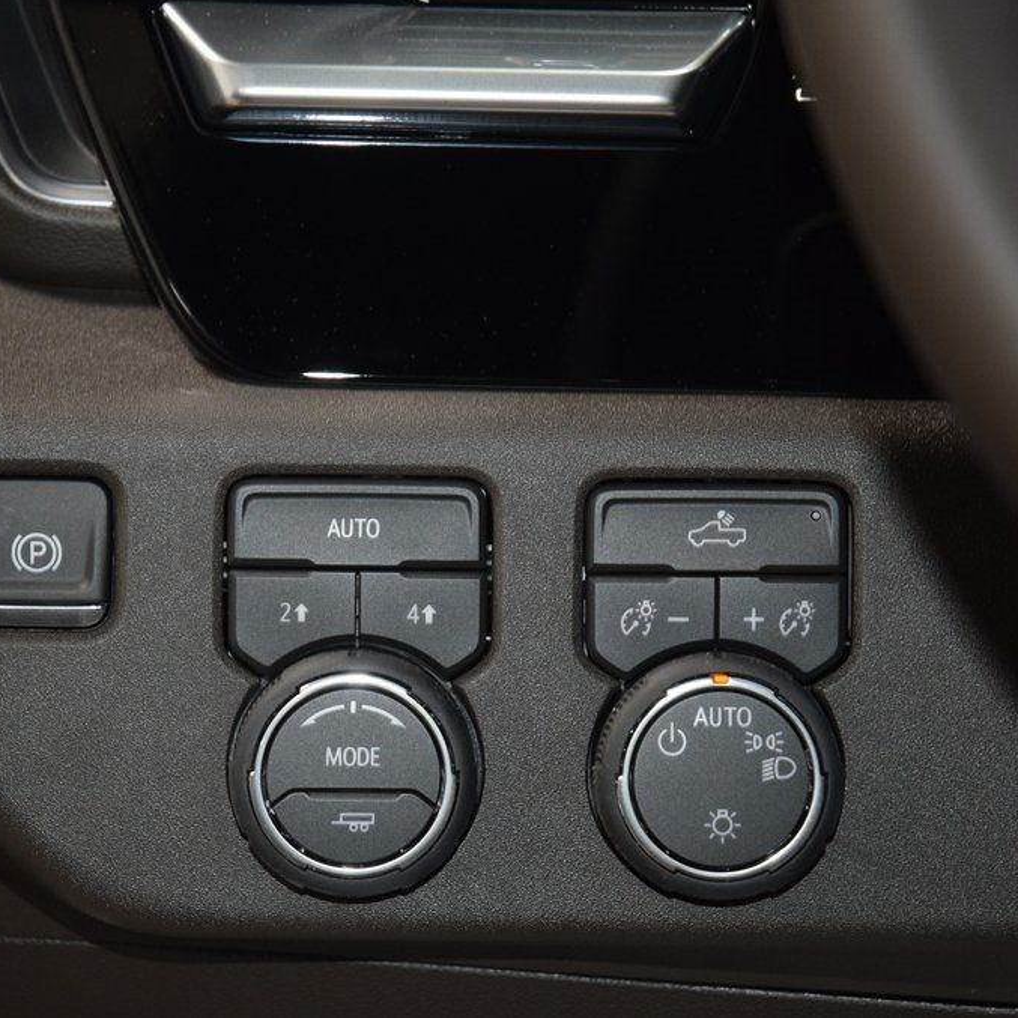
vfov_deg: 12.9
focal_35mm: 135
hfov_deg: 12.9
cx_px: 370
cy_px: 506
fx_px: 4492
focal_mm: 70
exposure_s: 1/50
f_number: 4.5
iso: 1600
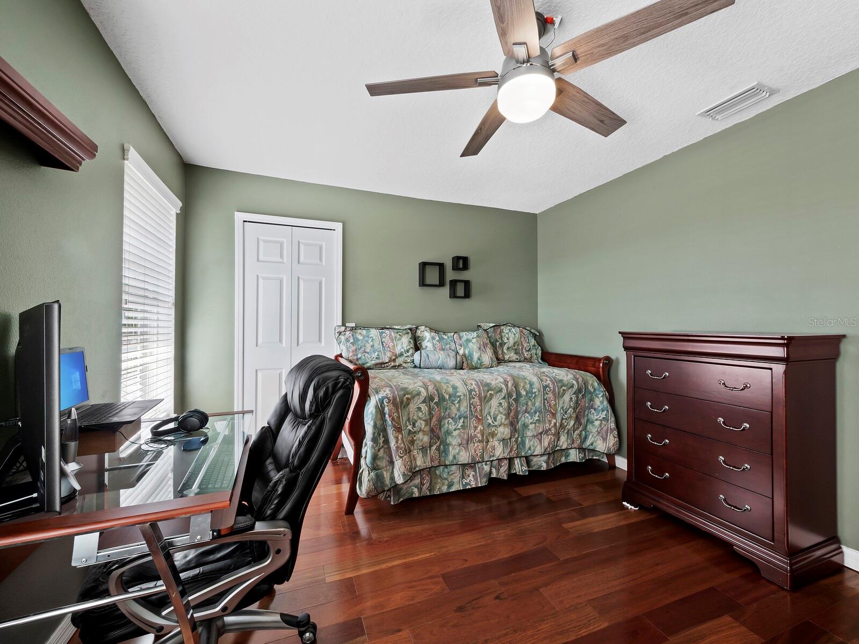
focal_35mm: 14
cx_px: 430
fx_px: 347
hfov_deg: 102.1
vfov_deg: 85.7
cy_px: 322
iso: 400
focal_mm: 7
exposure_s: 1/3
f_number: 11
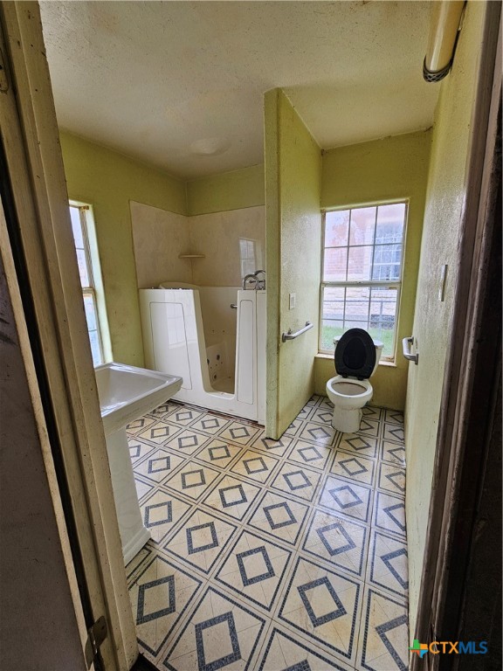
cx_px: 252
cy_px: 336
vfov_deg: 106.2
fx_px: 252
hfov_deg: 89.9
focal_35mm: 13
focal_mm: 2.2
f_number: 2.2
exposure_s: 1/77
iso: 64
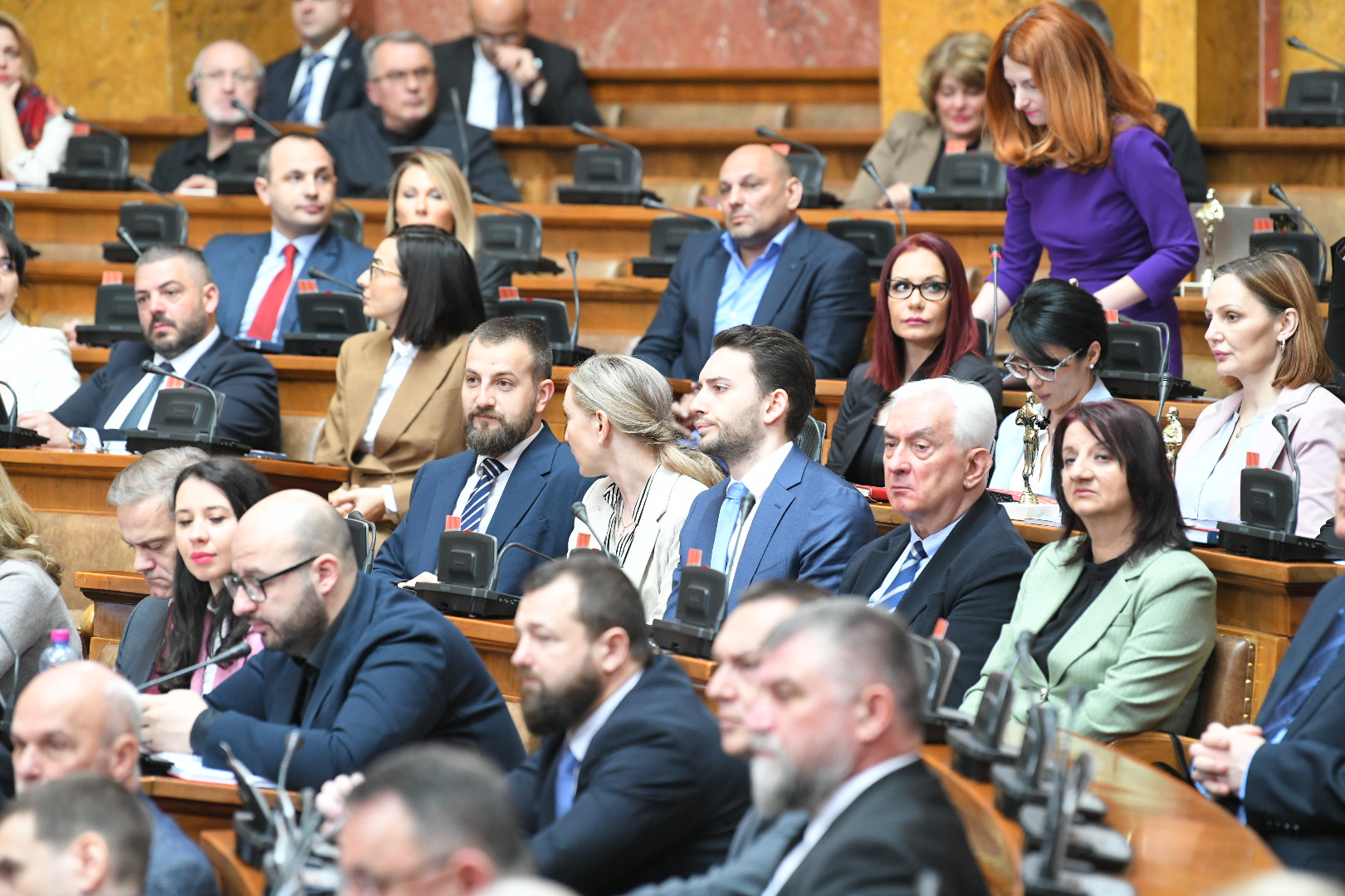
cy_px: 448
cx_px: 672
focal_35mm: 200
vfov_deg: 6.9
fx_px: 7472
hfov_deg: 10.3
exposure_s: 1/250
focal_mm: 200
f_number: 4
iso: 3200
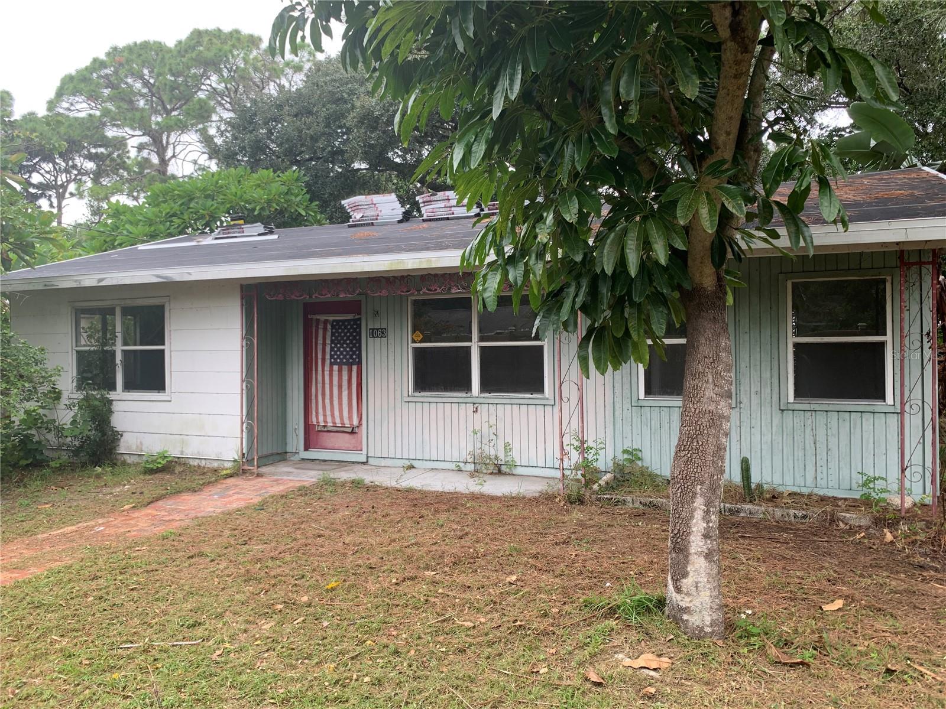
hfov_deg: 67.3
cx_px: 473
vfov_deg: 53.1
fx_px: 711
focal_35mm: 26
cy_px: 354
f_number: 1.8
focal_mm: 4.25
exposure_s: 1/184
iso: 25
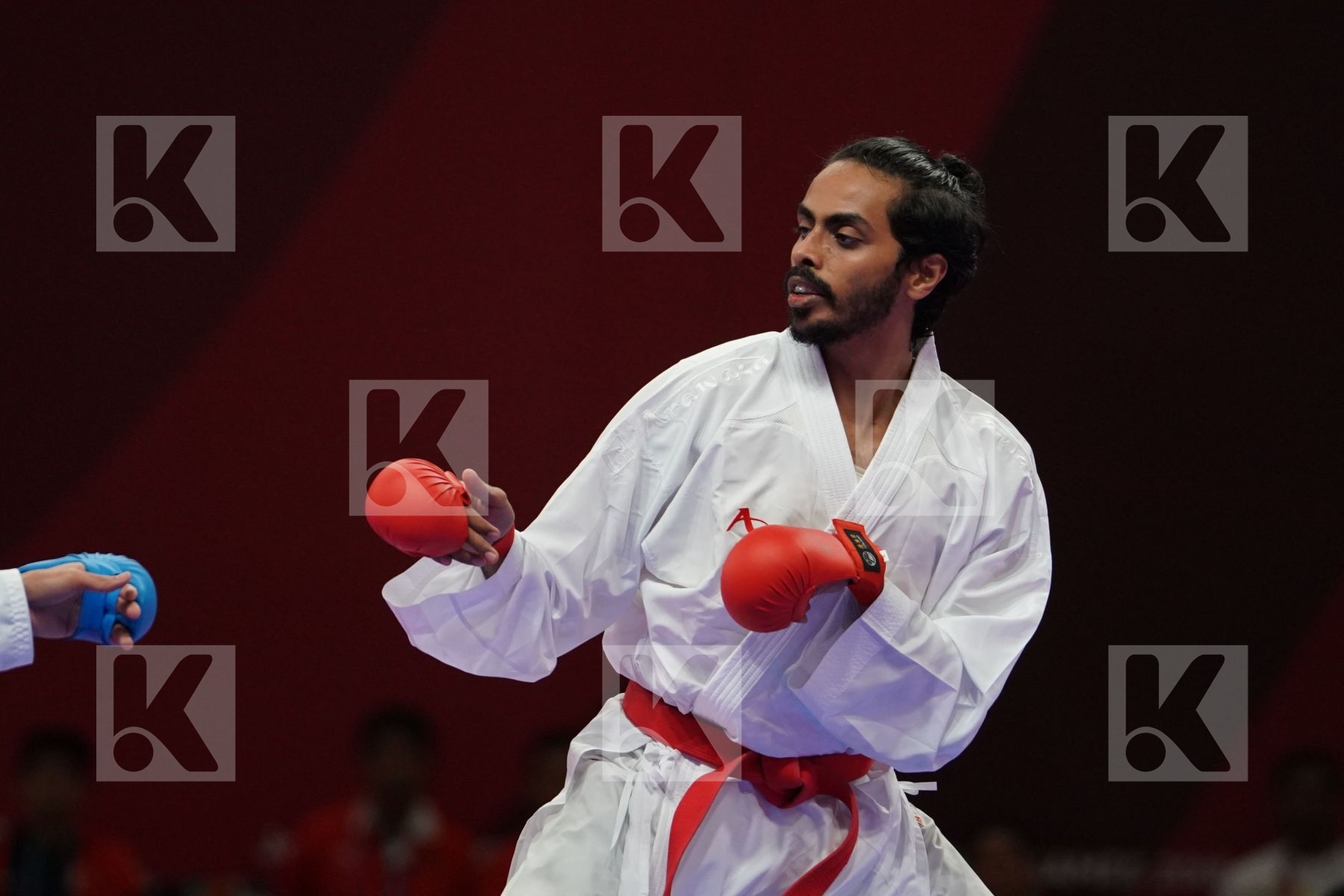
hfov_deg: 4.9
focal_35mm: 420
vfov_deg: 3.3
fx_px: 15679
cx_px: 672
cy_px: 448
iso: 3200
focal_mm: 280
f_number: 4
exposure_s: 1/1000
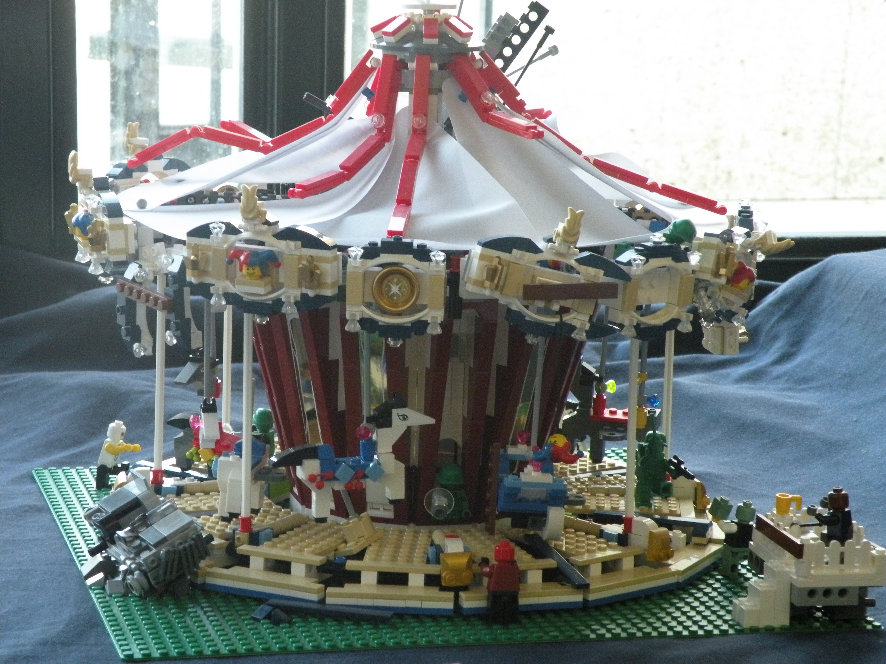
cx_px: 443
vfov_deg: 14.6
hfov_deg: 19.4
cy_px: 332
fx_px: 2585
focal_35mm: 101
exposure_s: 1/55
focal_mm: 17.9
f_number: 4
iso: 400
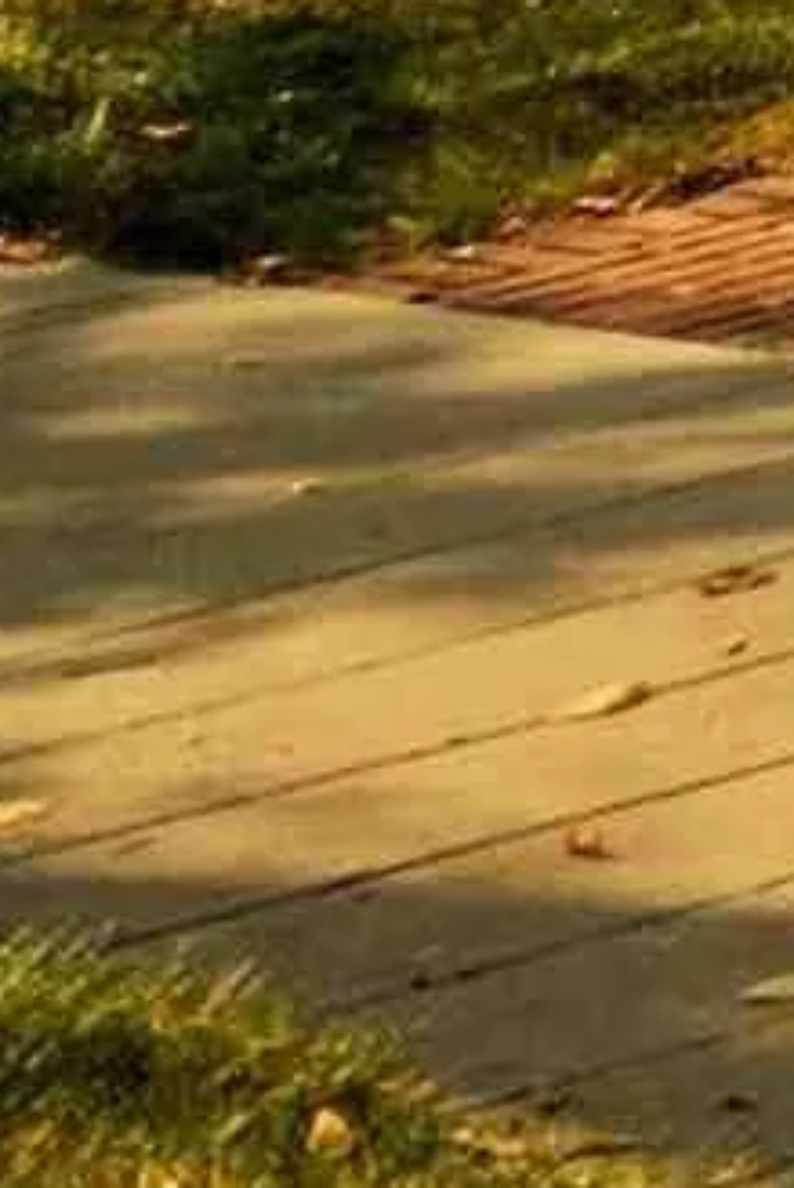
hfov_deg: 4.4
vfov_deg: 7.5
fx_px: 7402
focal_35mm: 224
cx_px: 5021
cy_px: -2912
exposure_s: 1/596
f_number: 1.7
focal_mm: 6.3
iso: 10
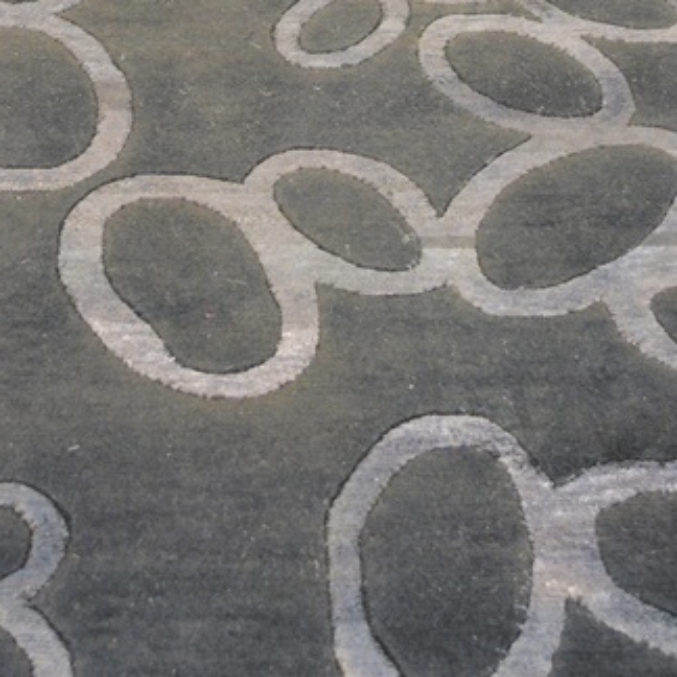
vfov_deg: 21.9
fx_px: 1726
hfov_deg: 22.0
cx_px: 180
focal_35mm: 78
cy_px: 121
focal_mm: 22
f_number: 4
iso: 2000
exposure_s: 1/30
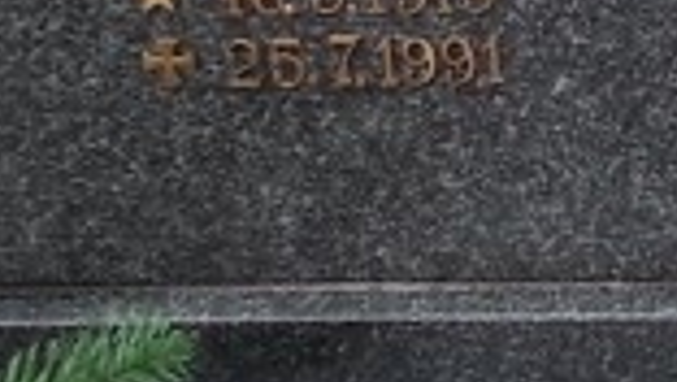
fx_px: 2084
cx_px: 937
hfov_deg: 17.1
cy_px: -65
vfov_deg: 10.3
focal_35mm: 116
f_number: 3.2
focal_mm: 4.6
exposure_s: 1/40
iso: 80
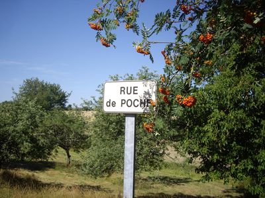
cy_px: 99
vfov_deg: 37.7
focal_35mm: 38
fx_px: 291
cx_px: 132
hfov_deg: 49.0
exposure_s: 1/800
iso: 64
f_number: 2.8
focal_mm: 7.9
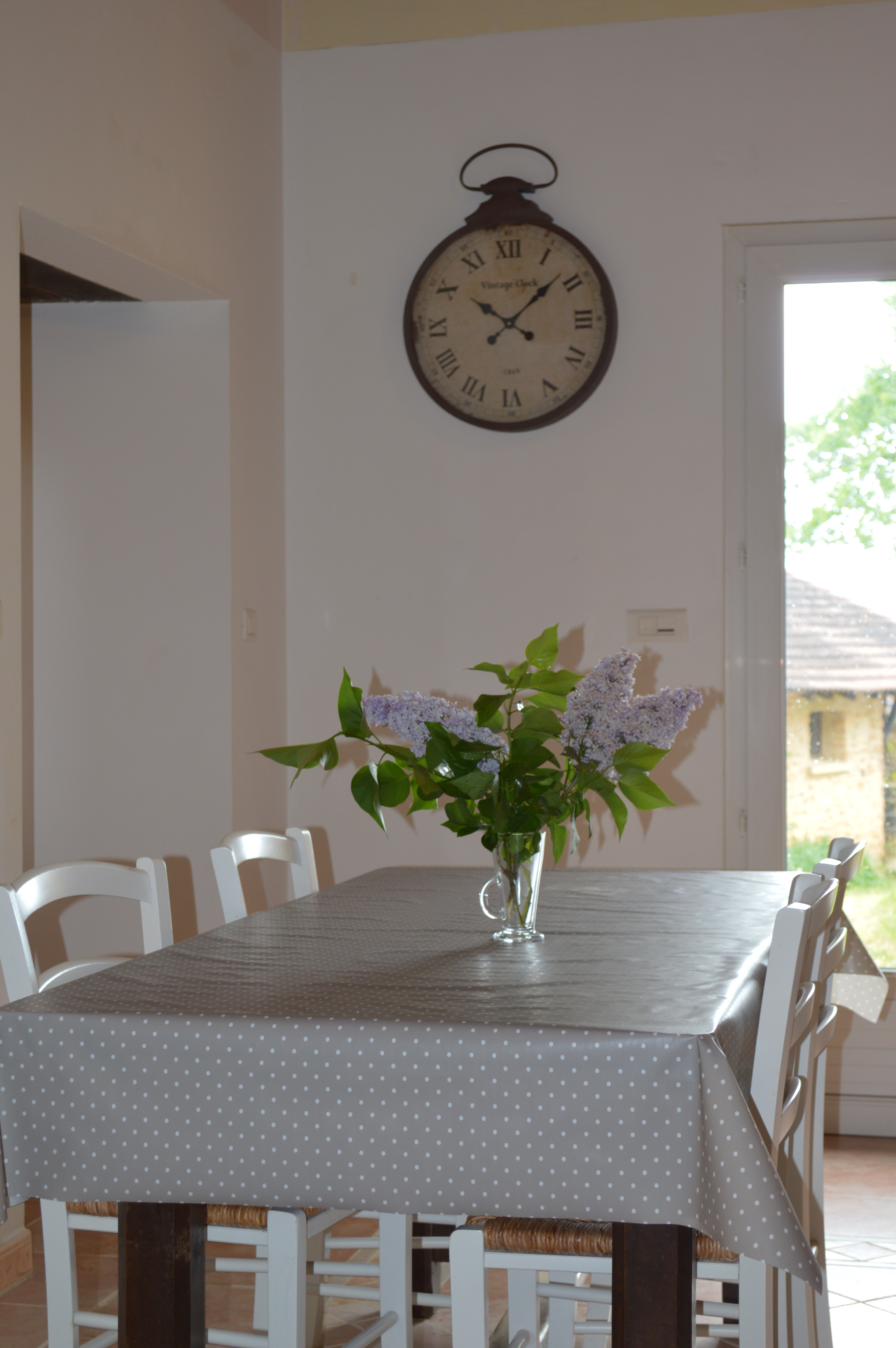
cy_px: 674
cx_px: 448
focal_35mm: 60
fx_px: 2244
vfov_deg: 33.4
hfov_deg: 22.6
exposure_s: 1/30
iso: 250
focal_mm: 40
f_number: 5.3
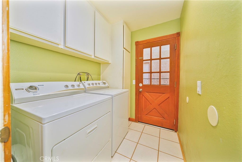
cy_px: 81
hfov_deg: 112.6
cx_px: 121
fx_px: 81
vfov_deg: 90.0
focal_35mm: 12
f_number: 4
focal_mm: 12
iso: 1000
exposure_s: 1/125
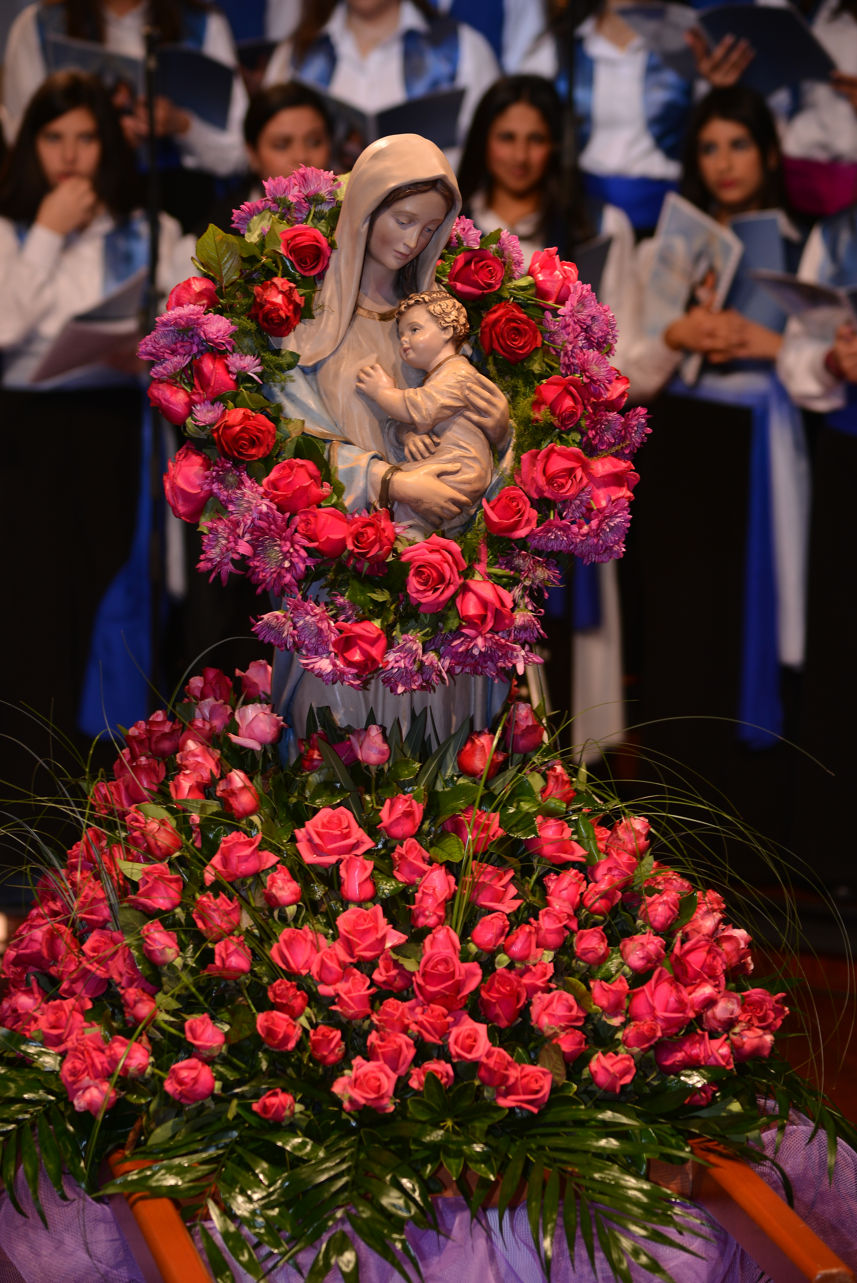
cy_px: 642
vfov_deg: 15.2
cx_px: 428
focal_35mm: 135
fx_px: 4816
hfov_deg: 10.2
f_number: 6.3
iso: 250
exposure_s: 1/60
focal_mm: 135
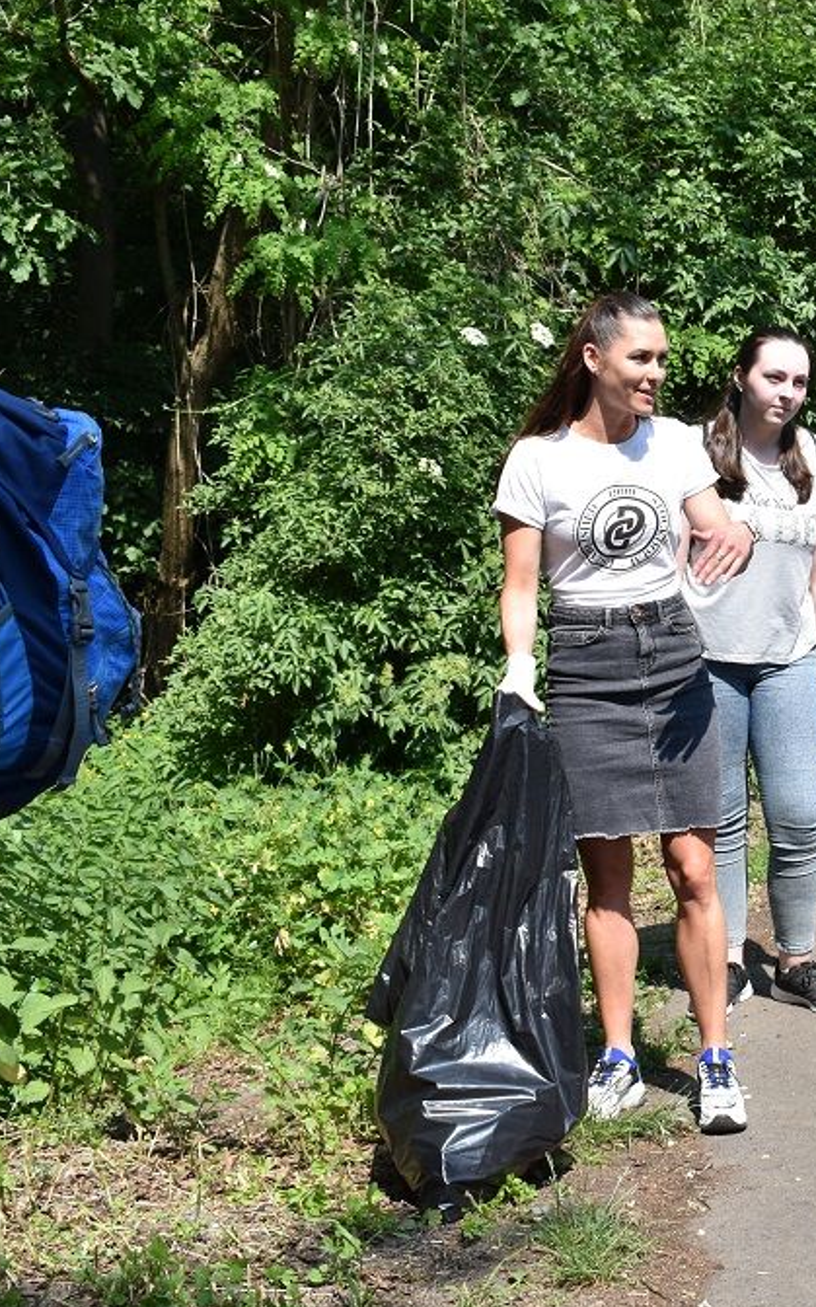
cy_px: 654
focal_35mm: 56
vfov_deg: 36.3
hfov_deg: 22.0
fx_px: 1994
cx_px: 872
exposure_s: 1/250
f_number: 8
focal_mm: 24
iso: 200
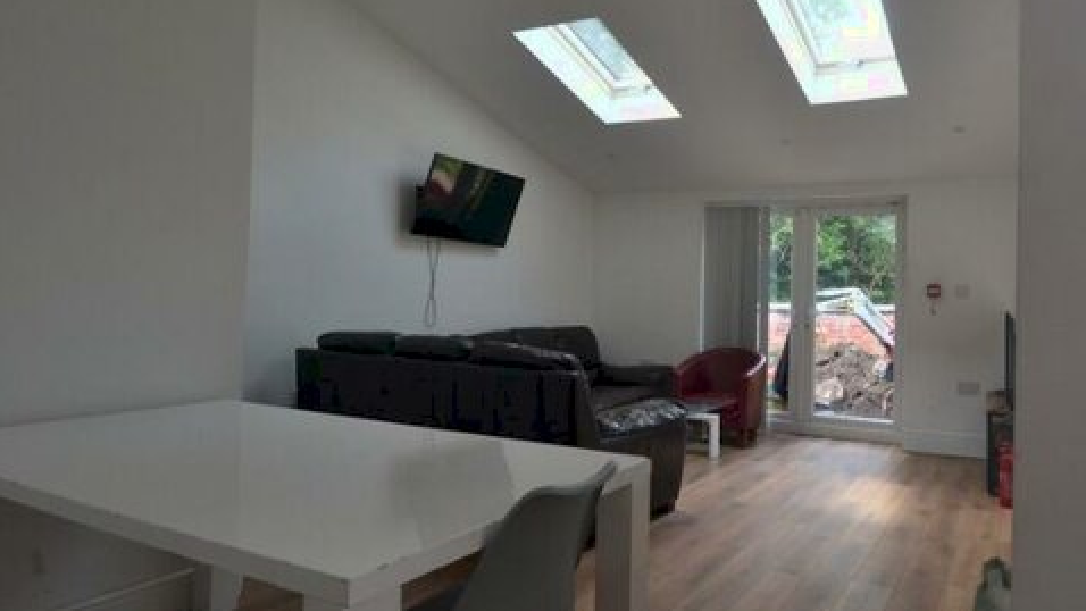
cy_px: 267
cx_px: 718
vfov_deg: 49.4
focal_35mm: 23
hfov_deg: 76.4
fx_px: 662
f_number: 5
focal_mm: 10
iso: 400
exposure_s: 1/100
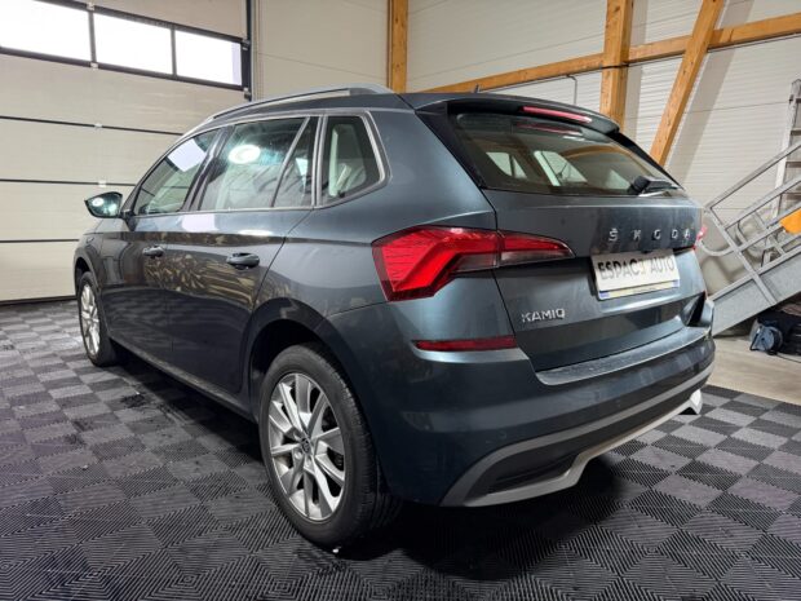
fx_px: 555
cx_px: 400
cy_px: 300
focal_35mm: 24
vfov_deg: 56.8
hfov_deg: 71.6
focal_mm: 6.76
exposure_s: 1/50
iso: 640
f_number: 1.78
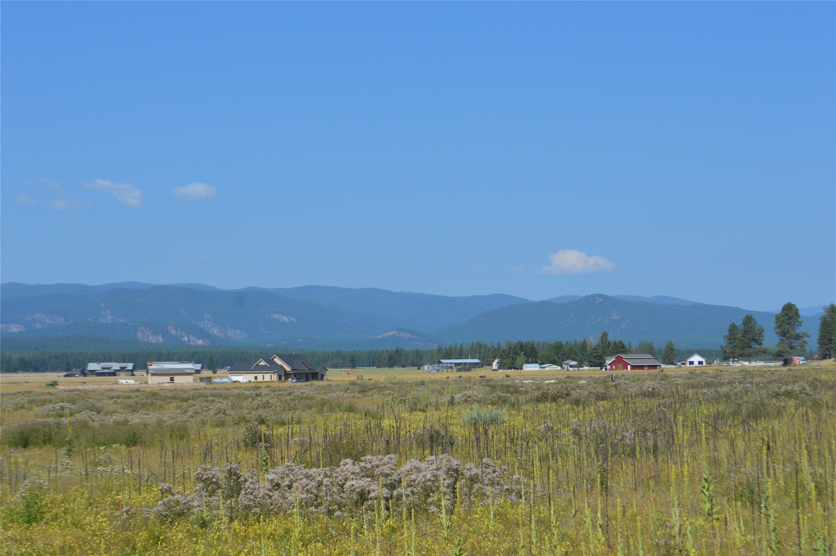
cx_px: 418
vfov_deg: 20.6
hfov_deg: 30.5
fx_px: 1531
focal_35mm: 66
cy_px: 278
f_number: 8
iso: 100
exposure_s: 1/320
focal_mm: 44
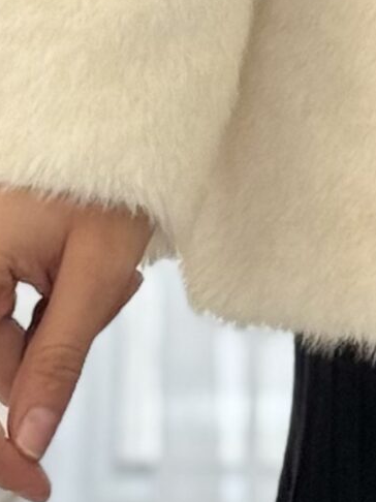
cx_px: 772
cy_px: -428
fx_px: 3667
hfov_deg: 5.7
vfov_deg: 7.6
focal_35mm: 253
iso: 64
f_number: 1.78
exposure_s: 1/180
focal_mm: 6.76
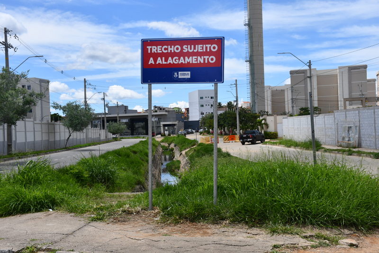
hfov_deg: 43.6
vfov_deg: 29.9
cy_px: 126
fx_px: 474
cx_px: 190
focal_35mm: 45
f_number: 9
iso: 100
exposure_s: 1/320
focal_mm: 30
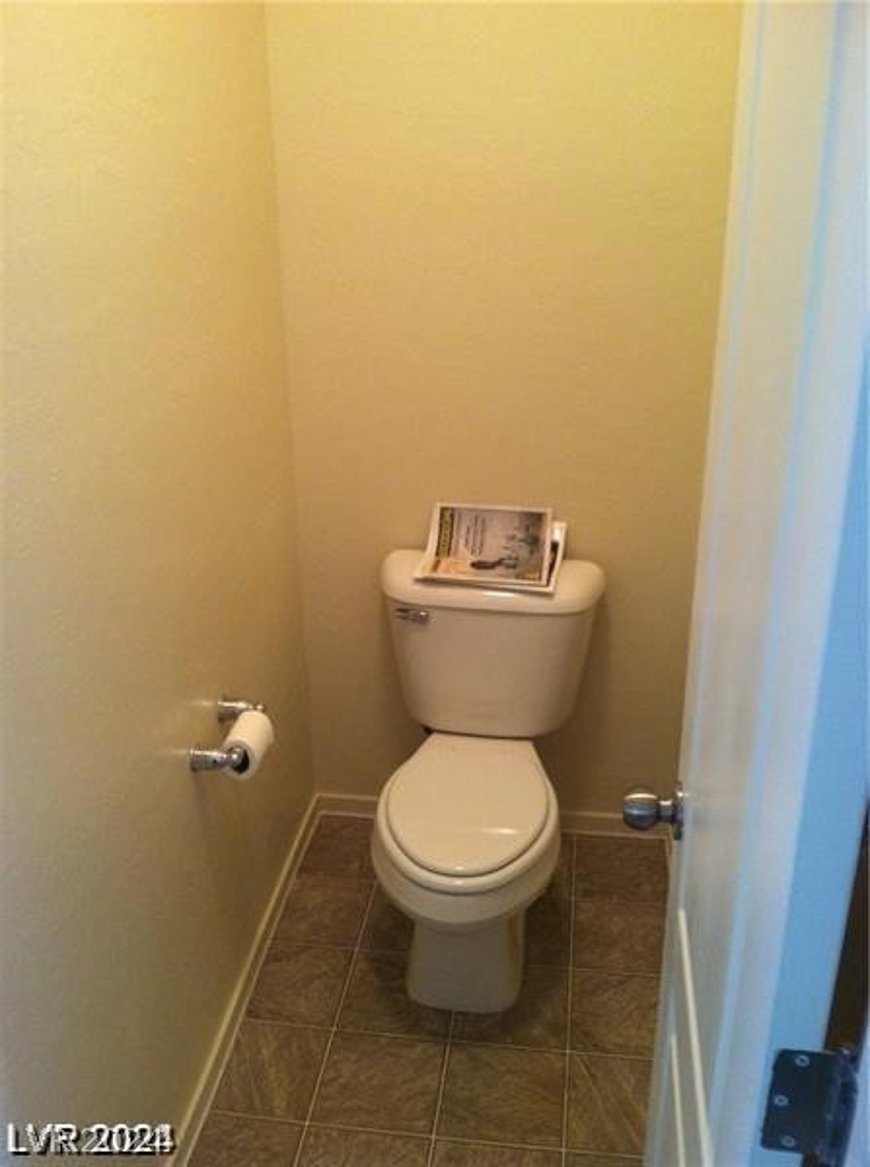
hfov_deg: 40.5
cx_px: 435
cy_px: 584
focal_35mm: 35
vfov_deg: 52.7
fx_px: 1178
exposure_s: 1/15
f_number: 2.8
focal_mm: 3.85
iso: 200
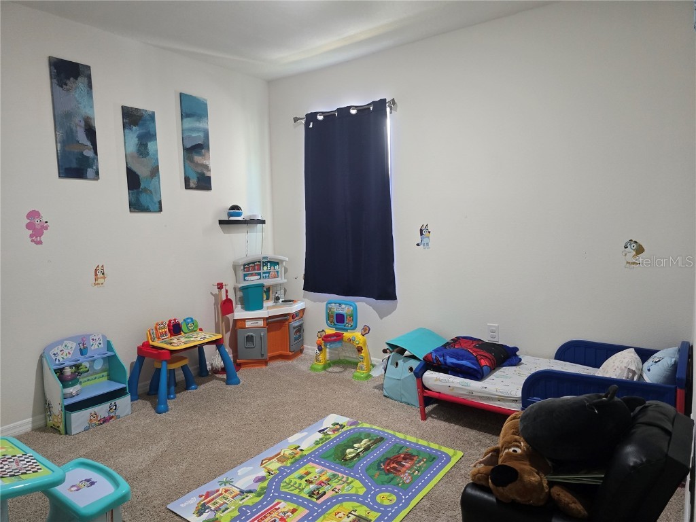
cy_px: 261
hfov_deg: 73.9
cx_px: 348
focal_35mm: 23
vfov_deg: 58.9
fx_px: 462
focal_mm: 6.3
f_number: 1.7
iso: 640
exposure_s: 1/120
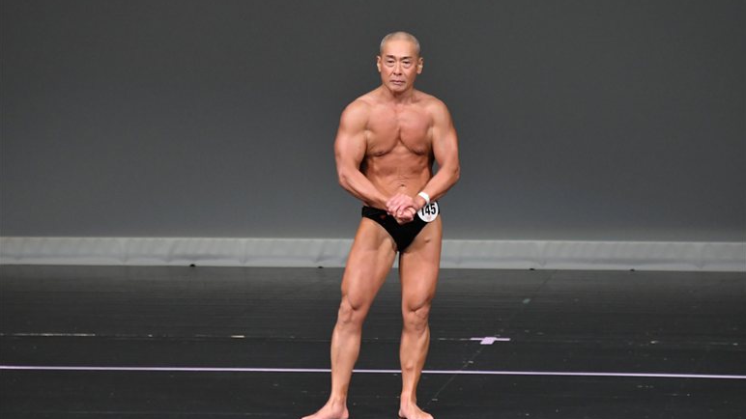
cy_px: 223
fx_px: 7793
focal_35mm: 394
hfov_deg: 5.5
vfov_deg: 3.1
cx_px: 373
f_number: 5.6
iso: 4000
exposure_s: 1/400
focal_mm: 250
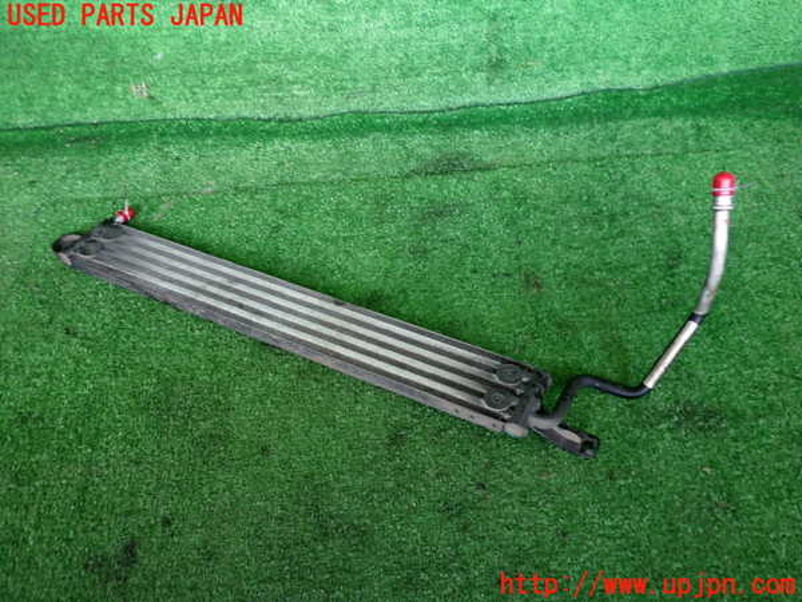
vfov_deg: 46.8
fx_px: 695
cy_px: 301
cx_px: 401
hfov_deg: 60.0
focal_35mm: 30
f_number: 2.3
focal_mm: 5.4
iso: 320
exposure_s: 1/30
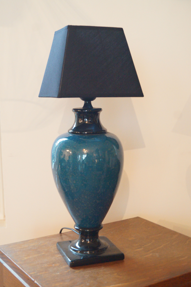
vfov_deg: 38.2
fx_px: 415
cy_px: 144
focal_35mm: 52
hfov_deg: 25.9
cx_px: 96
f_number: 5
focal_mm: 35
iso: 3200
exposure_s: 1/15
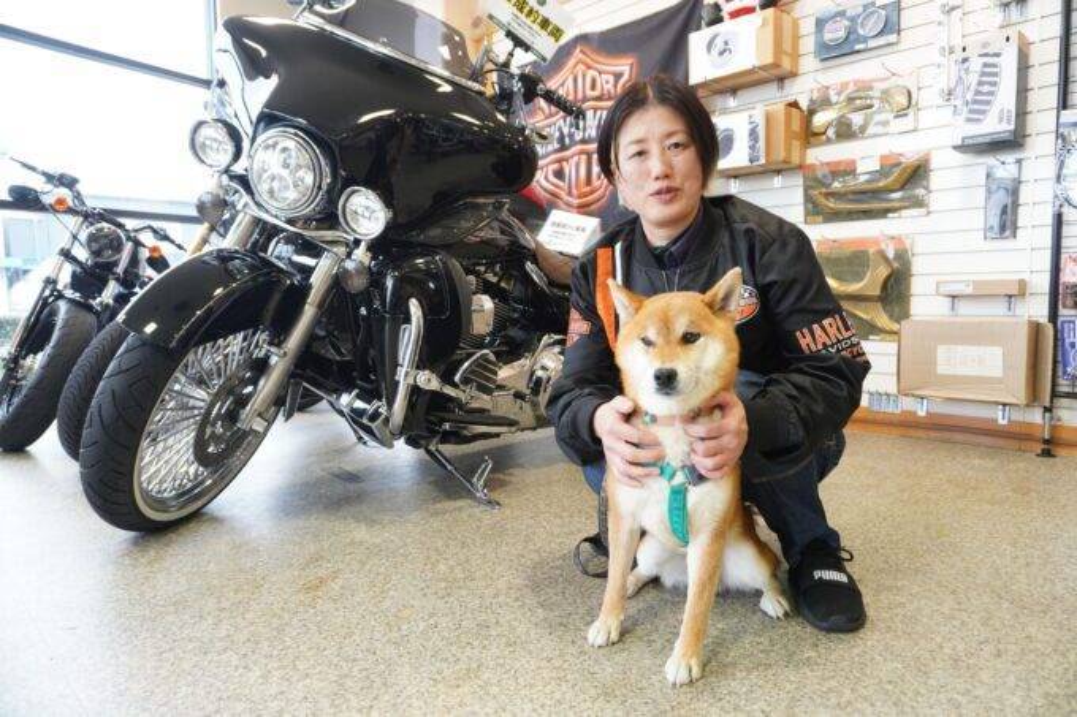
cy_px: 358
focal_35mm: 24
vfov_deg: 53.1
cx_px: 538
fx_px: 718
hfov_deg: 73.8
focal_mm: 16
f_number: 3.5
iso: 640
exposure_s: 1/30
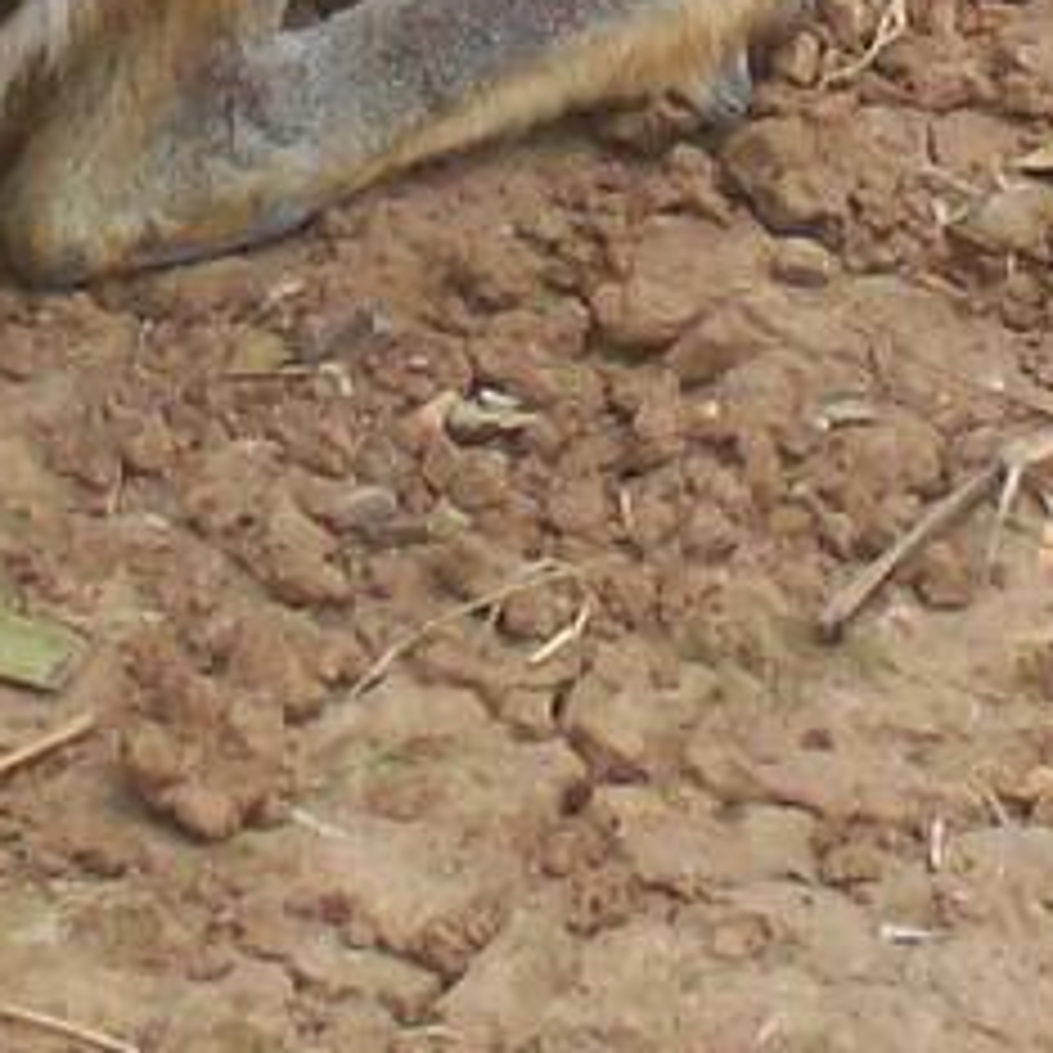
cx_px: 1184
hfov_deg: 2.7
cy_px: -1256
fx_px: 22473
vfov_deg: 2.7
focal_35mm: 653
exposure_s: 1/142
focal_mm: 18
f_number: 4.8
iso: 80
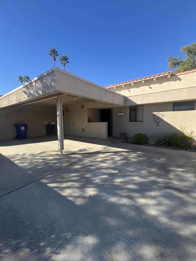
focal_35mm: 13
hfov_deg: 89.9
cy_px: 130
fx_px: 98
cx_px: 98
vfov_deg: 106.2
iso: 32
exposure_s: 1/555
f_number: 1.8
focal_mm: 1.57
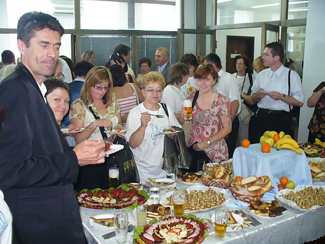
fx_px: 347
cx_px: 162
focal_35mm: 37
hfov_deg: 50.1
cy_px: 122
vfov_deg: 38.7
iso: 800
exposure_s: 1/30
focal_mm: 6.1
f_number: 2.8
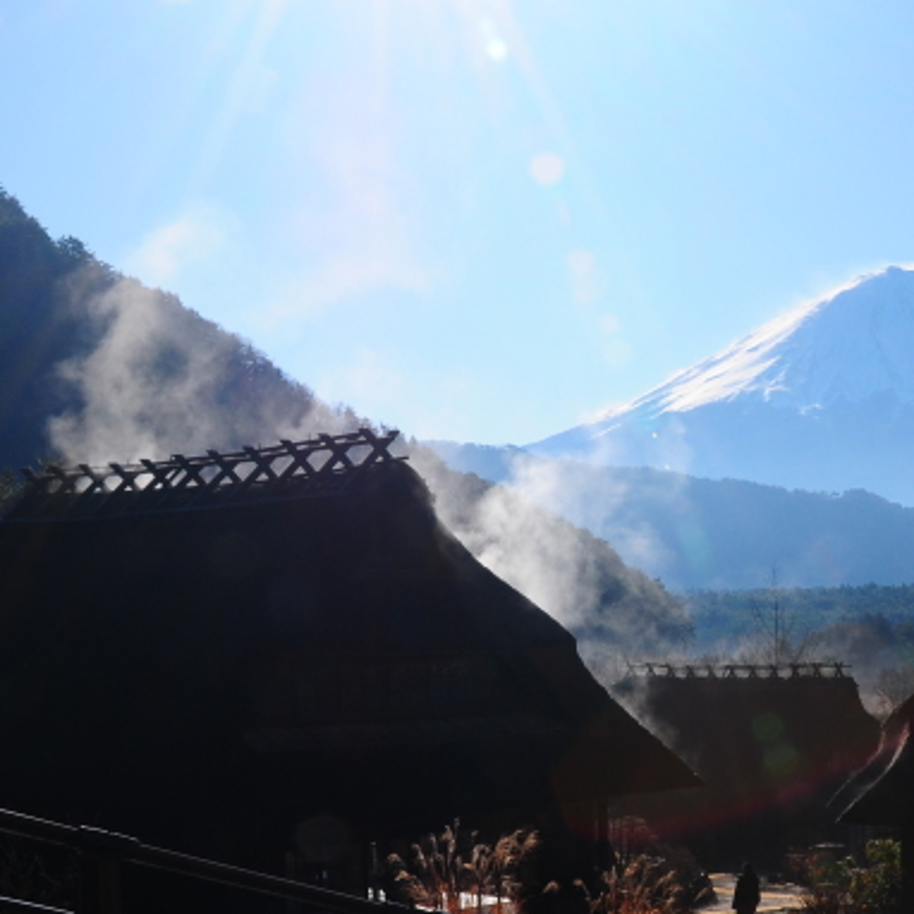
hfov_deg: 26.5
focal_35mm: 64
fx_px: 1912
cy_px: 607
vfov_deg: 26.7
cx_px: 706
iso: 200
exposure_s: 1/50
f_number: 20
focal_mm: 24
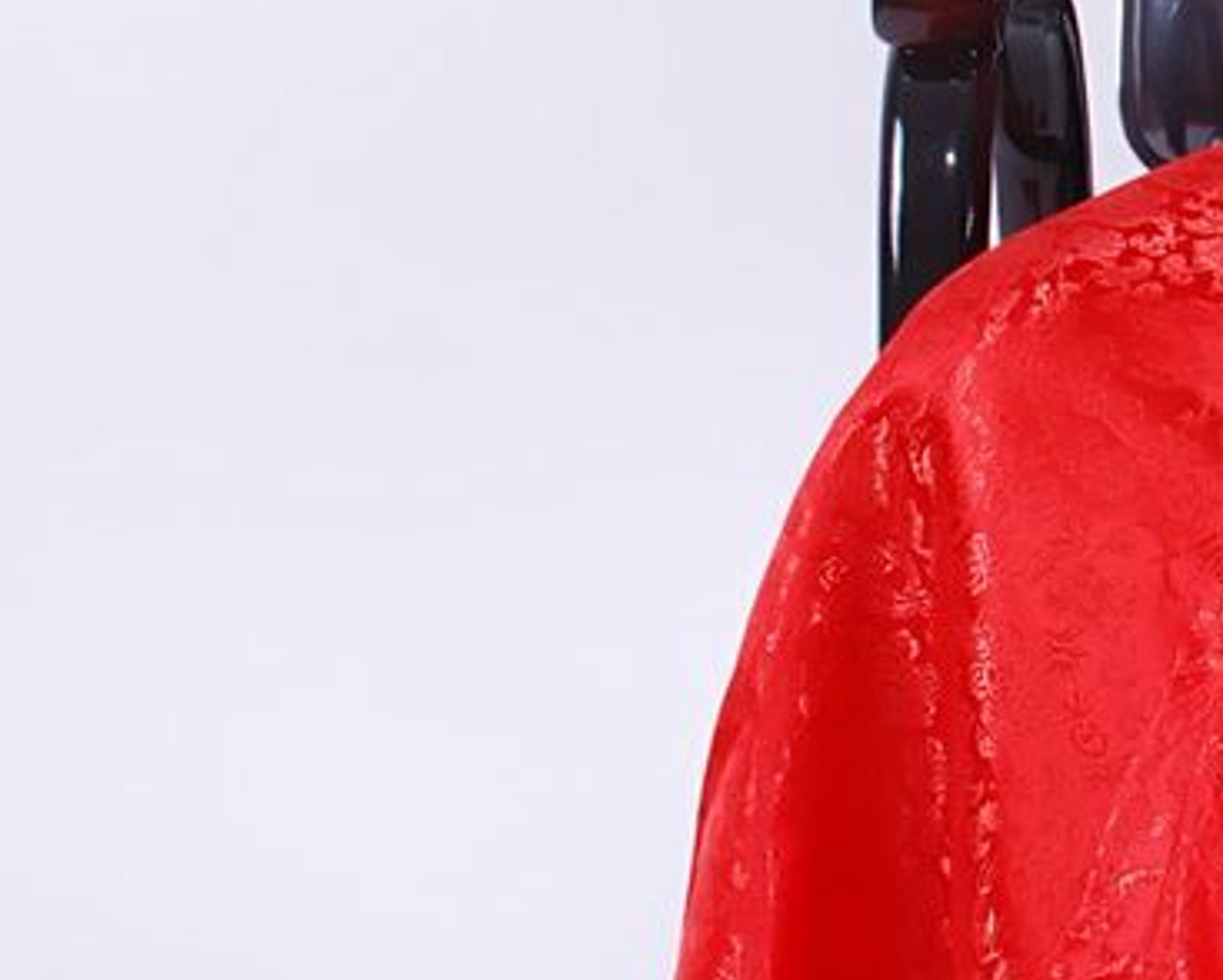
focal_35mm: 172
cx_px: 1615
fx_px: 6229
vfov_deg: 8.9
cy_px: -167
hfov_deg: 10.9
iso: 100
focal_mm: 28
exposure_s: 1/8
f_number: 11
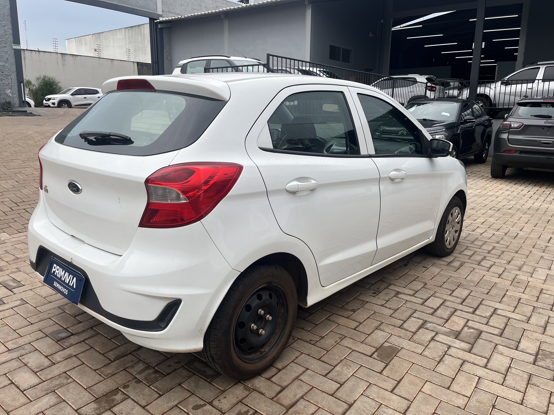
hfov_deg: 67.3
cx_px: 277
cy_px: 208
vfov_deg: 53.1
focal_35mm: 26
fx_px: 416
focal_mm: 5.1
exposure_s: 1/1056
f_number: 1.6
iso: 50
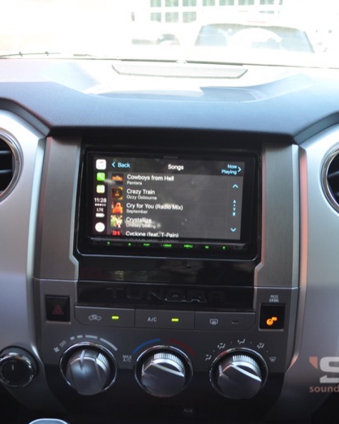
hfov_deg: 34.9
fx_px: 540
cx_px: 185
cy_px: 213
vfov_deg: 42.9
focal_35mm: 43
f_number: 4.5
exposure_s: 1/80
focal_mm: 20
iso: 400
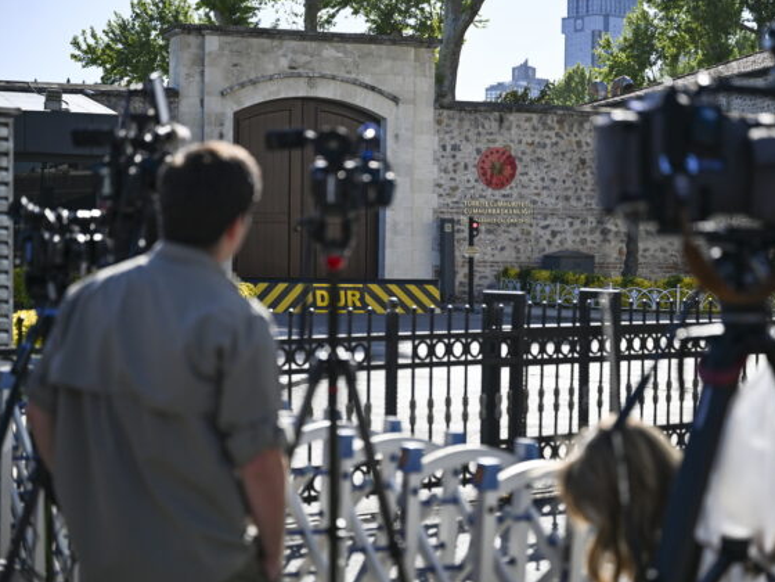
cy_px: 292
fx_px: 1724
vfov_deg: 19.1
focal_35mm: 77
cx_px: 417
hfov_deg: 25.3
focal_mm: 70
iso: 400
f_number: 2.8
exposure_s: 1/8000
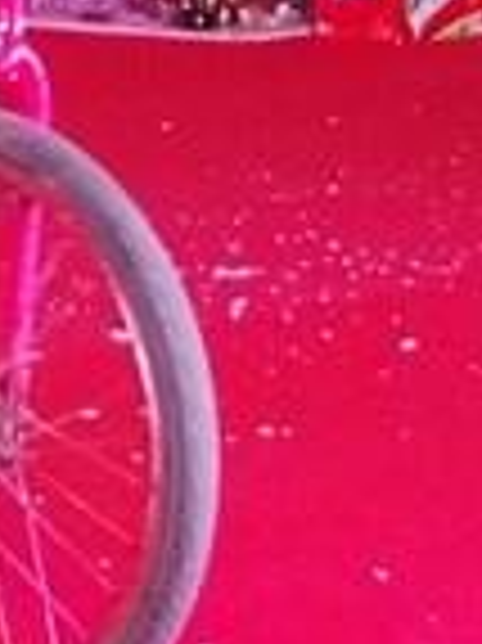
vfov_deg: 7.9
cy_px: -957
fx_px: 4295
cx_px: 446
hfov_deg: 6.4
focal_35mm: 231
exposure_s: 1/100
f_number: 1.8
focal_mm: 3.64
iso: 100
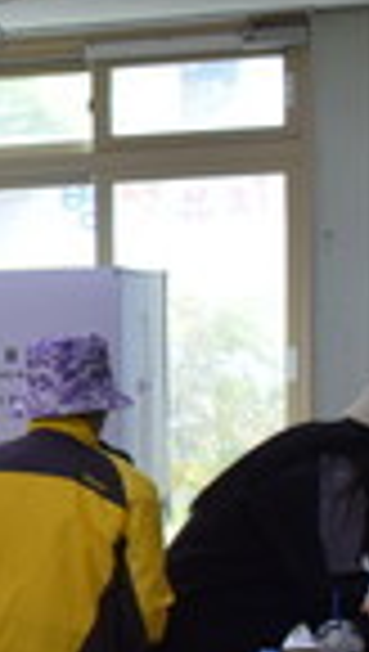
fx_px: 2703
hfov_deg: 7.2
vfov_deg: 13.6
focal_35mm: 156
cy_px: 585
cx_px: -603
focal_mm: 24
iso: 400
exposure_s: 1/100
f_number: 5
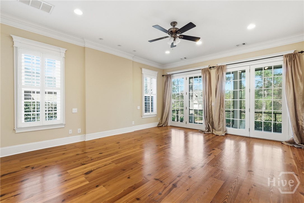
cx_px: 152
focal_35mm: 16
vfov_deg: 73.7
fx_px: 135
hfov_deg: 96.7
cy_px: 102
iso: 320
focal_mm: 16
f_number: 9
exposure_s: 1/125
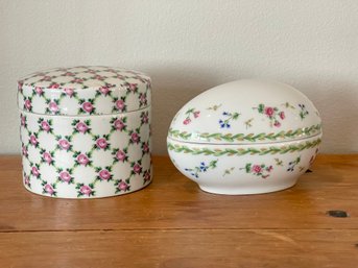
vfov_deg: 22.9
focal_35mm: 64
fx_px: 662
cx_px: 179
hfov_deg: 30.3
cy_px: 134
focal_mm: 7.5
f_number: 2.2
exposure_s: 1/60
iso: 320
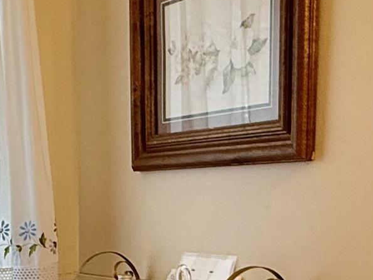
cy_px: 331
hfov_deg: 26.8
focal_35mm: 72
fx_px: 776
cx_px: 111
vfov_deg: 19.3
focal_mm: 2.22
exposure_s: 1/120
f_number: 2.2
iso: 200
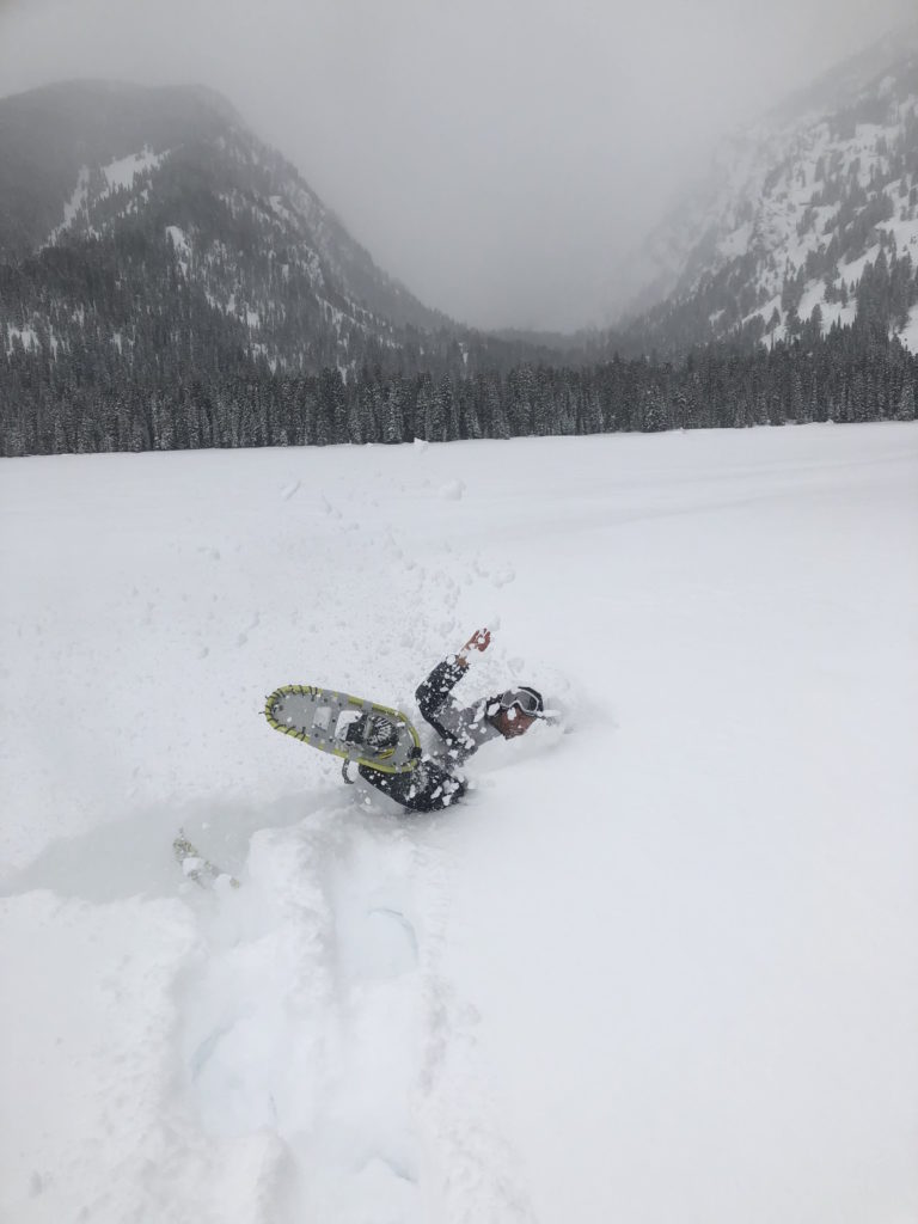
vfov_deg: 63.4
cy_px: 612
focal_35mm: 28
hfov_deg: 49.7
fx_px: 990
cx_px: 459
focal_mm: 3.99
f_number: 1.8
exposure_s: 1/5348
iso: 25
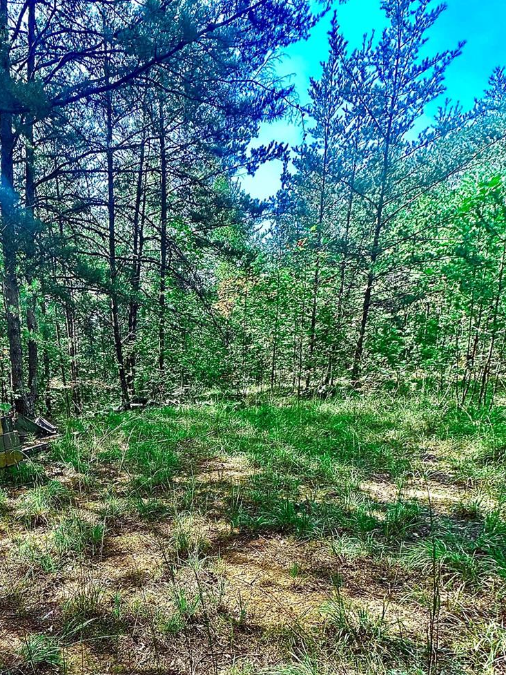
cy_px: 492
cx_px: 118
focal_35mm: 22
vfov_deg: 72.0
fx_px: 429
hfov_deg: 57.5
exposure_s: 1/161
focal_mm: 2.22
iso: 40
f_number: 2.2
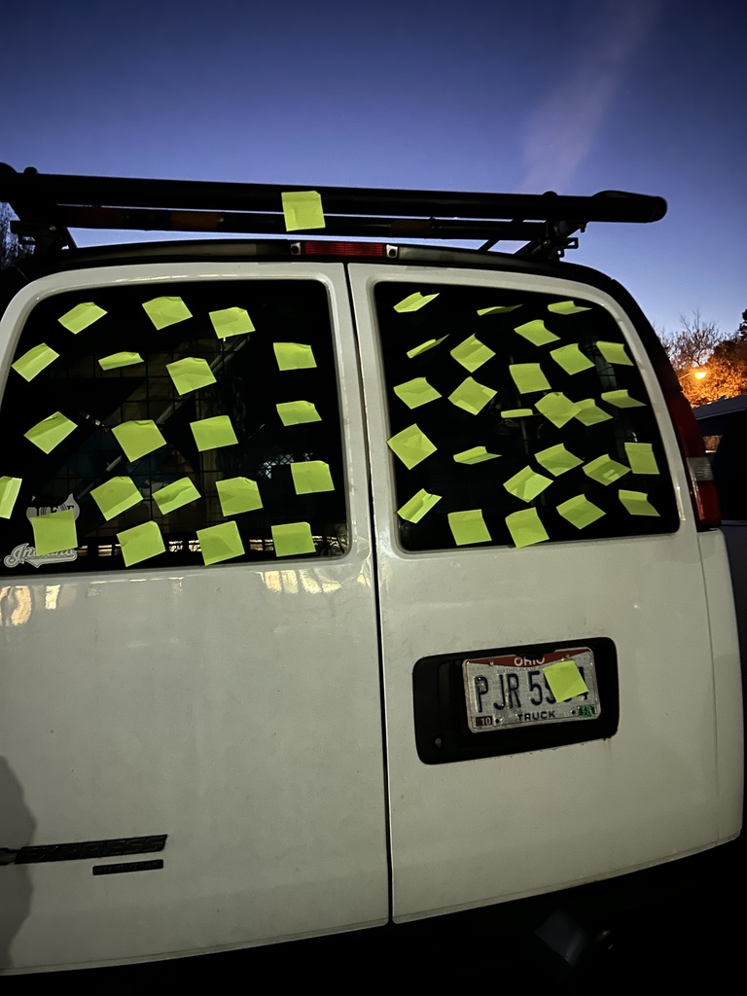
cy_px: 498
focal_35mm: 26
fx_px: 748
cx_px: 374
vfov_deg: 67.3
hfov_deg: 53.1
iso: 1000
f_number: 1.5
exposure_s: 1/5
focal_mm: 5.7
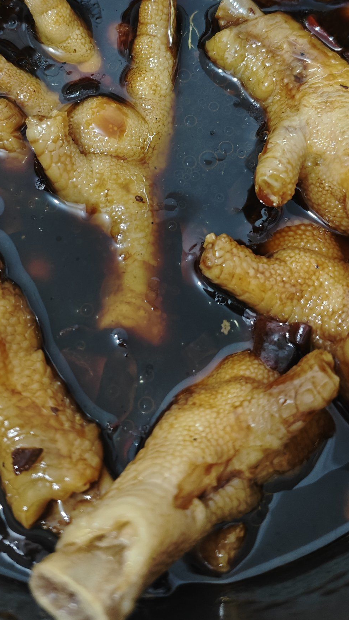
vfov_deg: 48.0
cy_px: 176
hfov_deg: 29.0
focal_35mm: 41
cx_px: 157
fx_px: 674
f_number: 1.6
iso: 640
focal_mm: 5.84
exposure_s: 1/50
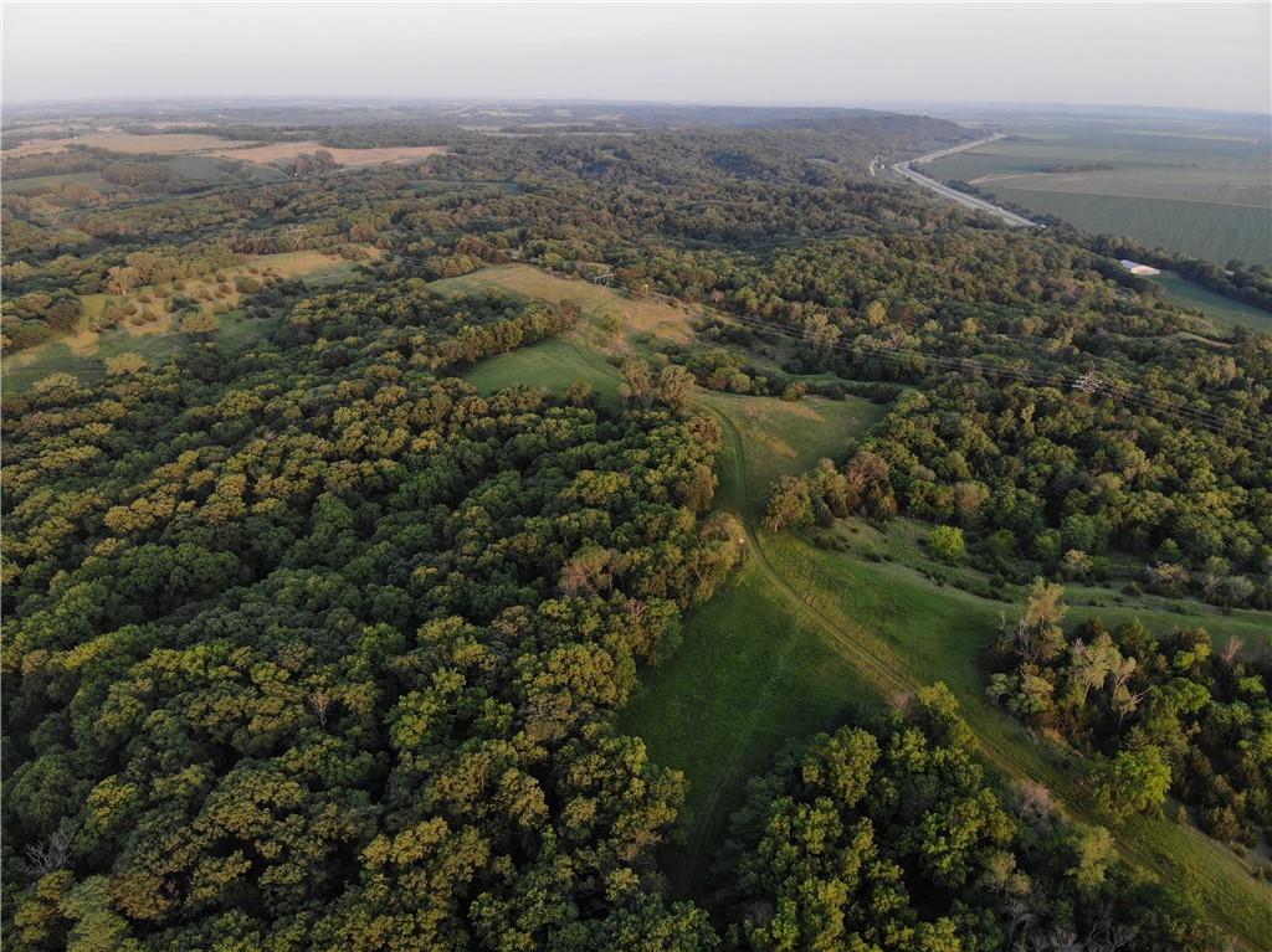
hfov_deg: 71.6
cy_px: 476
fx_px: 881
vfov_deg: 56.8
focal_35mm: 24
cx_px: 636
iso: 100
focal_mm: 4.5
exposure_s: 1/126
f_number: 2.8
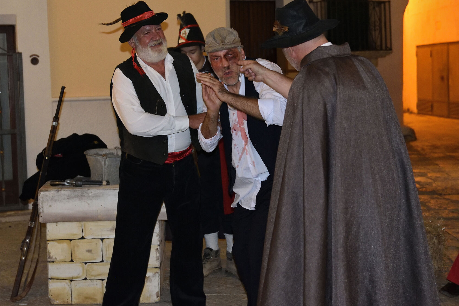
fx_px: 727
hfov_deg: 35.0
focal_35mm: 57
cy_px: 113
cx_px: 209
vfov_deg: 23.7
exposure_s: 1/160
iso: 3200
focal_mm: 40
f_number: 2.8
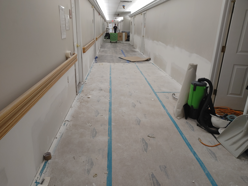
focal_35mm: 26
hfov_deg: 67.3
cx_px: 124
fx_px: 186
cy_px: 93
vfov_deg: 53.1
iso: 200
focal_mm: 5.58
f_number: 1.8
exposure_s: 1/120
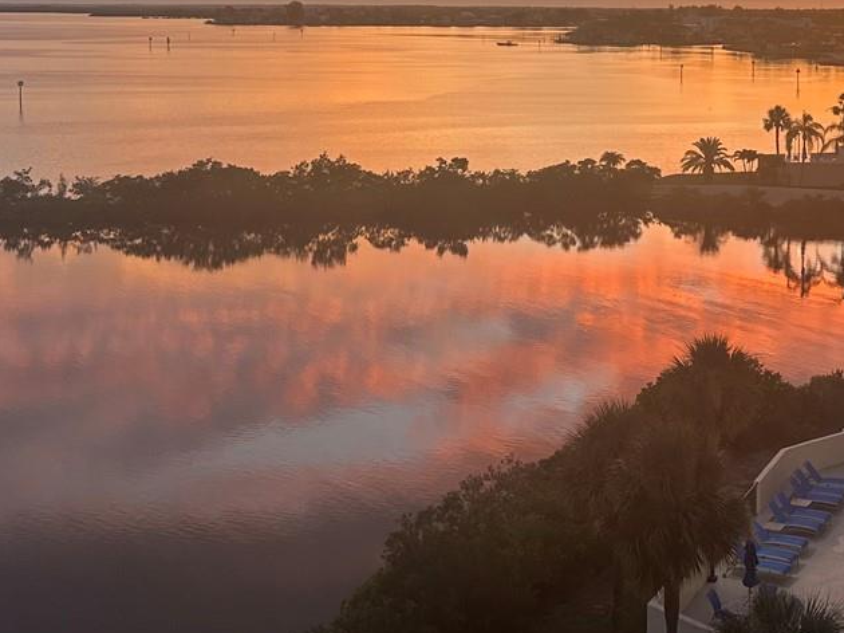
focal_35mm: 61
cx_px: 748
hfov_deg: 30.4
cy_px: 105
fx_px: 1487
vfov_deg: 23.6
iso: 64
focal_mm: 6.86
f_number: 1.78
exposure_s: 1/121
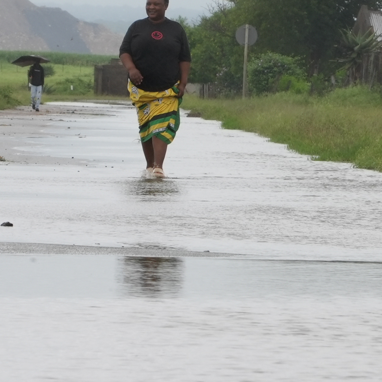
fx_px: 8690
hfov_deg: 2.5
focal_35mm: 696
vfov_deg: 2.5
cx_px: 207
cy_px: 81
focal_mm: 240
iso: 640
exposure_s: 1/100
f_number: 22
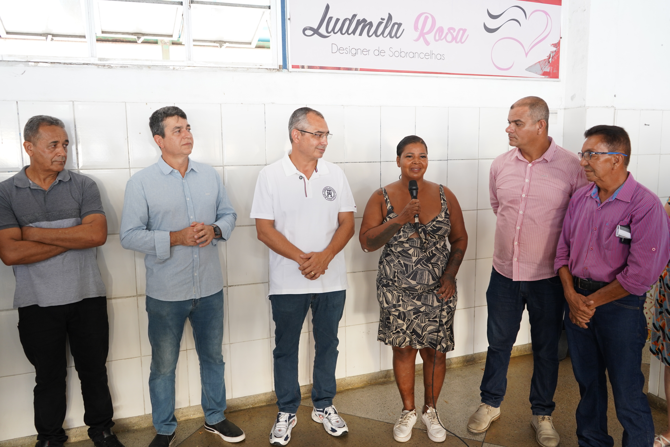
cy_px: 224
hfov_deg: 65.5
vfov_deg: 46.4
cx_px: 335
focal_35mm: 28
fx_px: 521
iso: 500
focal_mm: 28
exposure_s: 1/30
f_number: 3.5
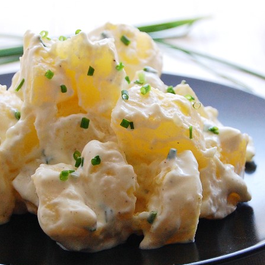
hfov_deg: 11.1
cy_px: 143
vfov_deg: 11.1
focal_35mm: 157
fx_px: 1359
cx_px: 154
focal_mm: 55
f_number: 5.6
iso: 800
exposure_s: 1/60
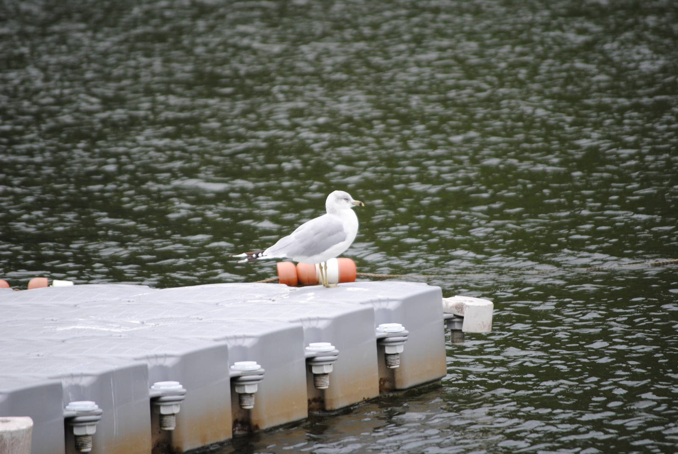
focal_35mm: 300
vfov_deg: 4.6
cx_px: 339
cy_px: 227
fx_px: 5657
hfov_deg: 6.9
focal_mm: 200
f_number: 5.6
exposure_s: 1/250
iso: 400
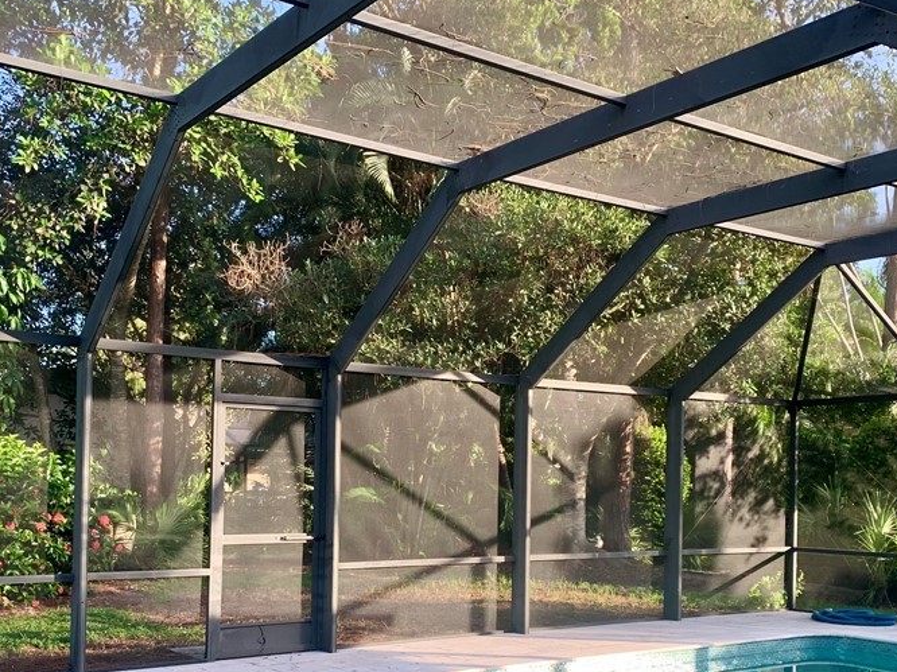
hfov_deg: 46.8
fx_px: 1036
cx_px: 442
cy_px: 479
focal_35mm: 40
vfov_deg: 35.4
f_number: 1.8
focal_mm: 4.25
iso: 25
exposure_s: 1/121
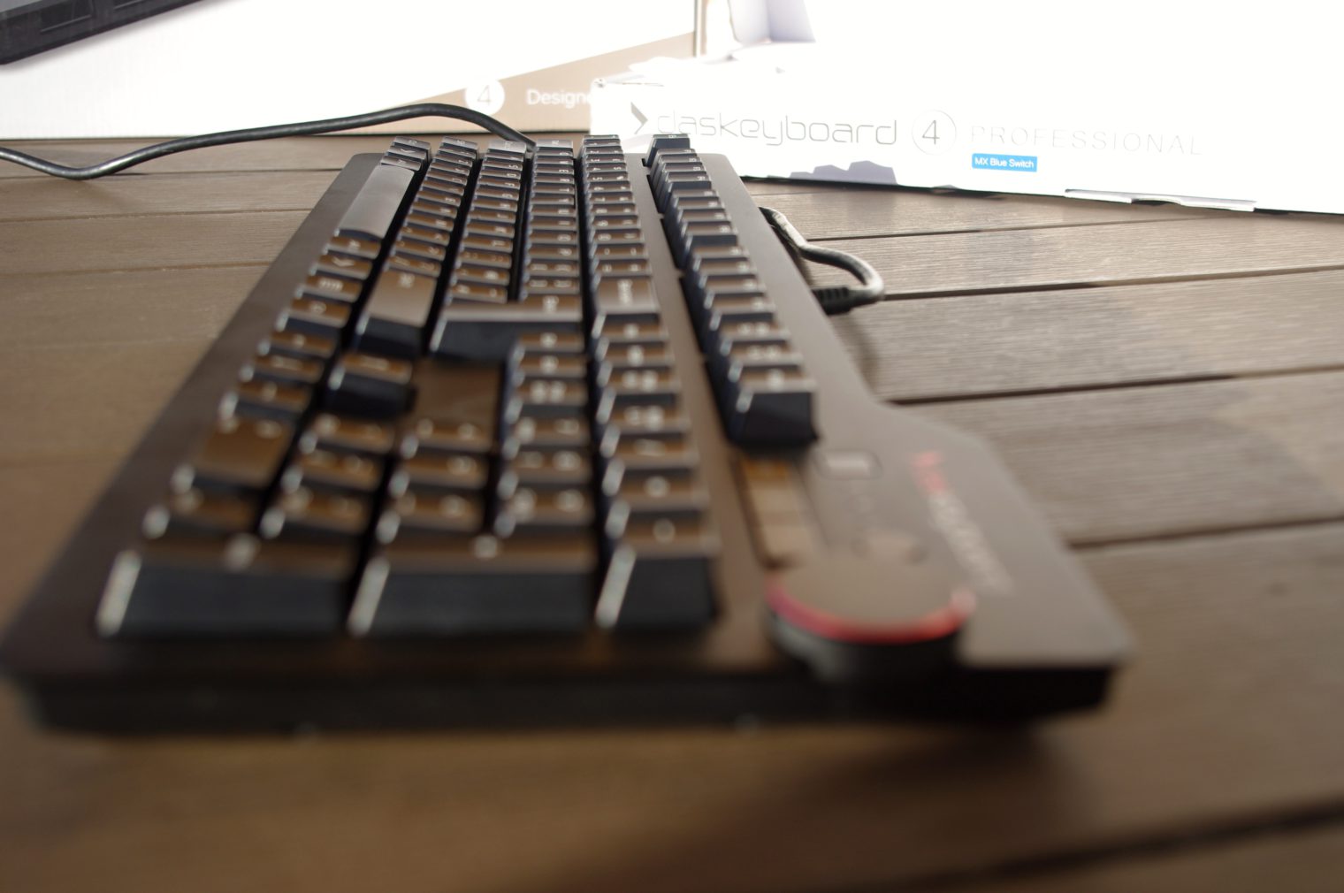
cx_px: 672
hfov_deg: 46.4
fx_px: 1566
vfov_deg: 31.8
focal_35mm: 42
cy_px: 446
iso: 200
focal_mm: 28.13
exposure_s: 1/320
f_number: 5
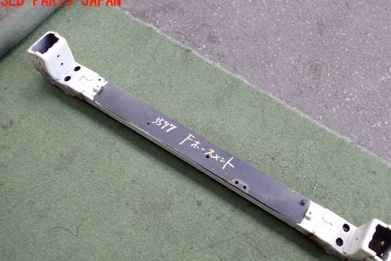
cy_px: 156
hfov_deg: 54.4
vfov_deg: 37.7
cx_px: 208
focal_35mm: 35
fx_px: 380
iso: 160
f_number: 2.3
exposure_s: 1/125
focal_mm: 5.4
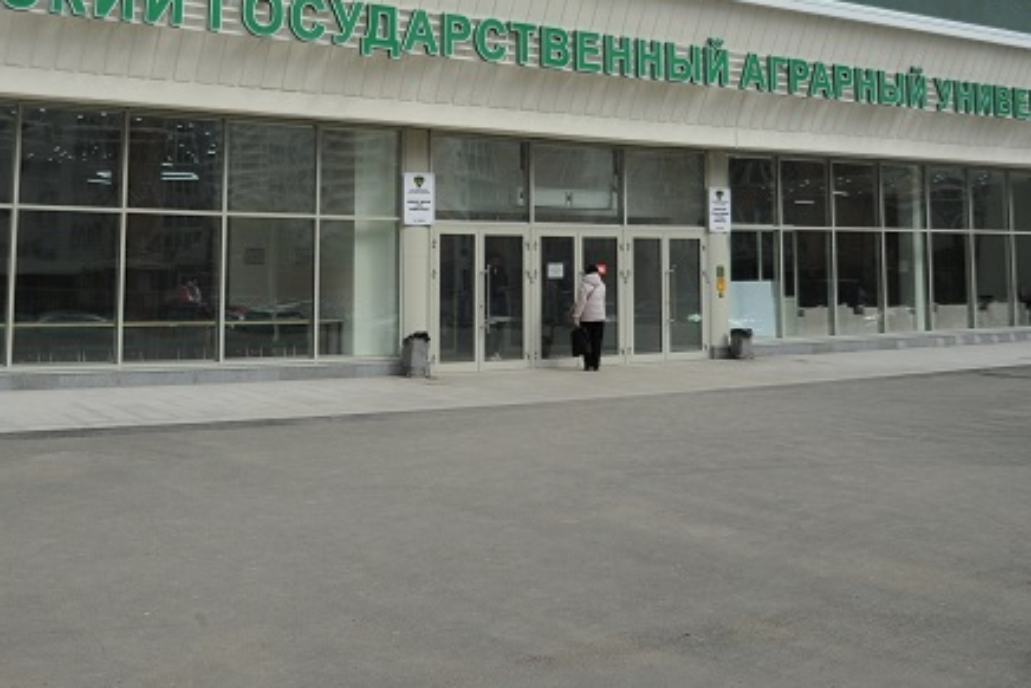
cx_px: 385
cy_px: 71
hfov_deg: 44.1
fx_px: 1260
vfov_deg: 29.3
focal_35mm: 44
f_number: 13
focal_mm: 24
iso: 800
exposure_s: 1/640
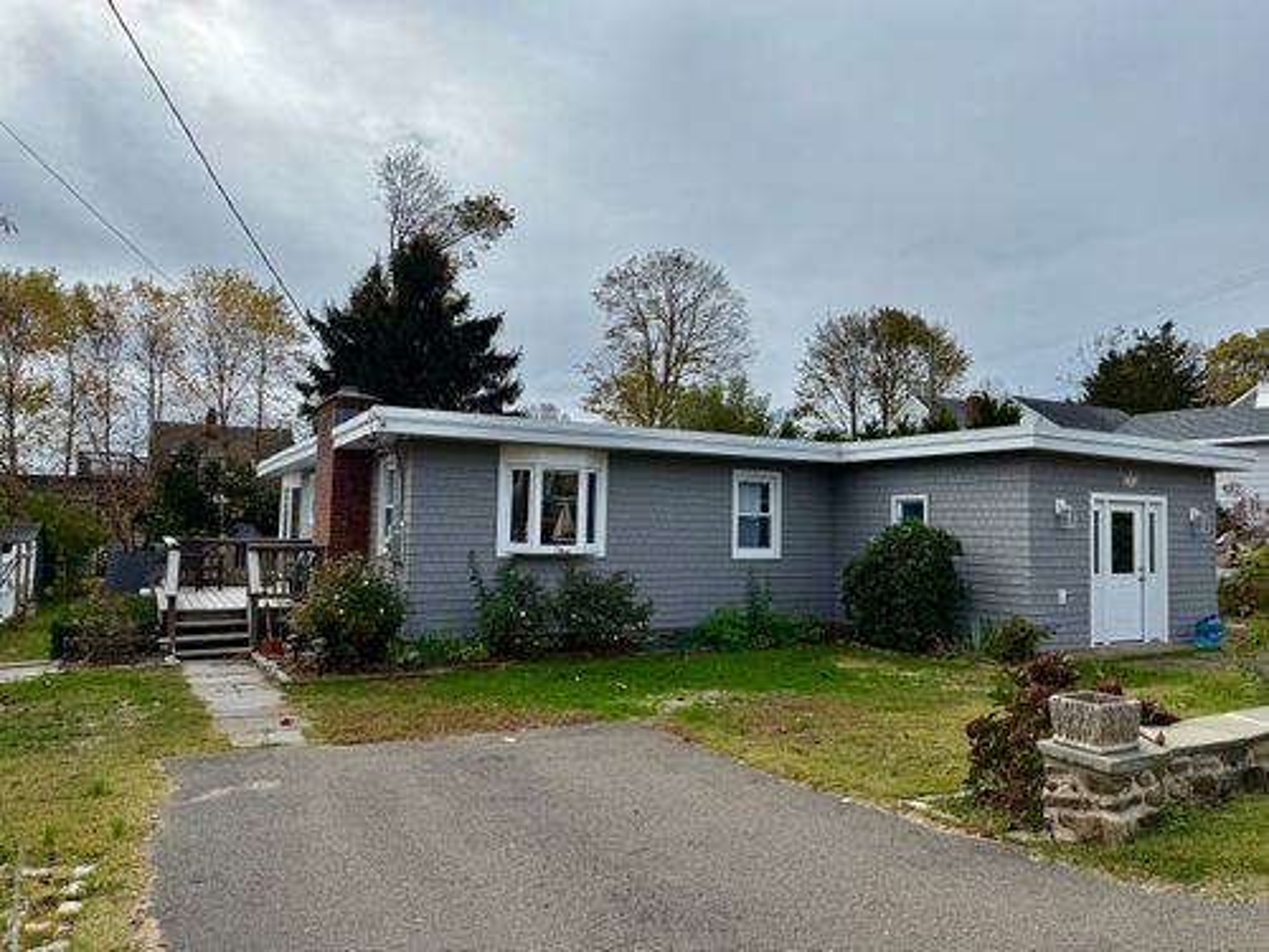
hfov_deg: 71.6
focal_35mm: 24
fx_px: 880
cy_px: 476
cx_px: 634
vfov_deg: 56.8
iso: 80
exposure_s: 1/6711
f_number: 1.78
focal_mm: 6.76
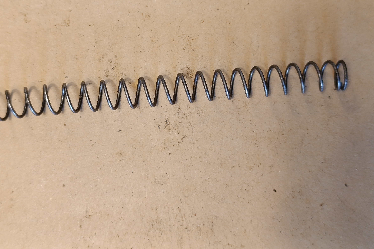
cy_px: 92
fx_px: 561
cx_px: 169
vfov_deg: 25.0
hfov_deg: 36.8
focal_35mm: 54
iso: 1250
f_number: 1.6
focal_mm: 6.14
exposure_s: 1/99.9
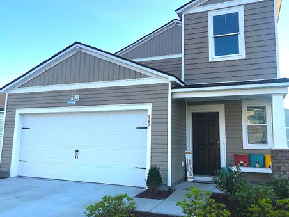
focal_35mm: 31
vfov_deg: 45.4
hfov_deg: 58.3
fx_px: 259
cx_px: 149
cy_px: 106
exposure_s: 1/676
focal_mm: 3.99
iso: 20
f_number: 1.8
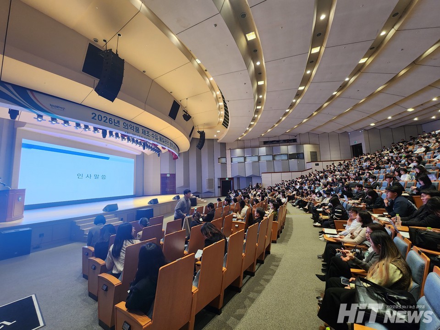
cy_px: 165
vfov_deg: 89.9
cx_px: 220
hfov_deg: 106.2
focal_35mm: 13
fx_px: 165
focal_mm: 2.2
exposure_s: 1/60
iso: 200
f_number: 2.2
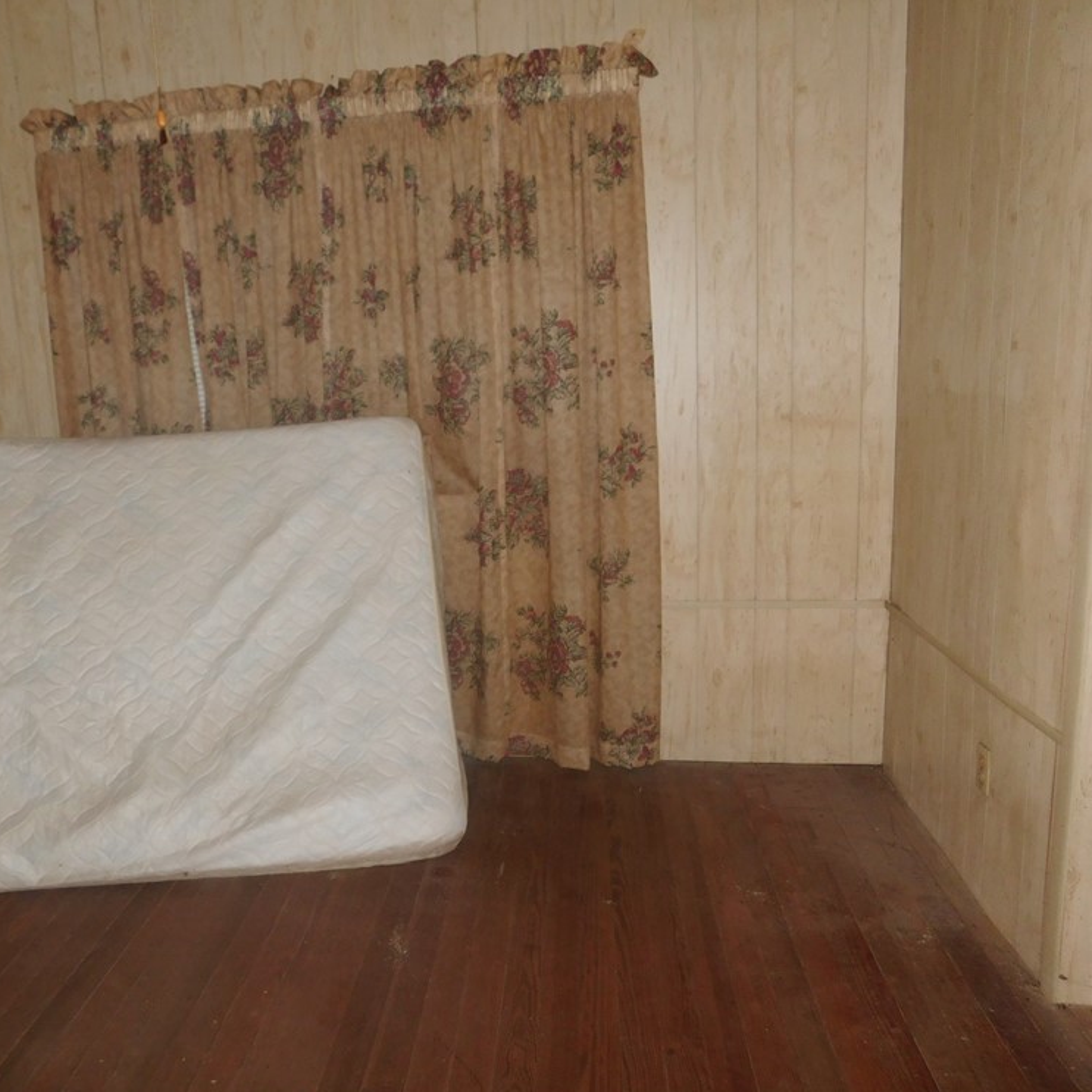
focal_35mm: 28
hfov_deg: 56.6
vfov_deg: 57.3
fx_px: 999
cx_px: 410
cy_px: 539
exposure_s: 1/30
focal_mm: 4
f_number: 3
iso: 200
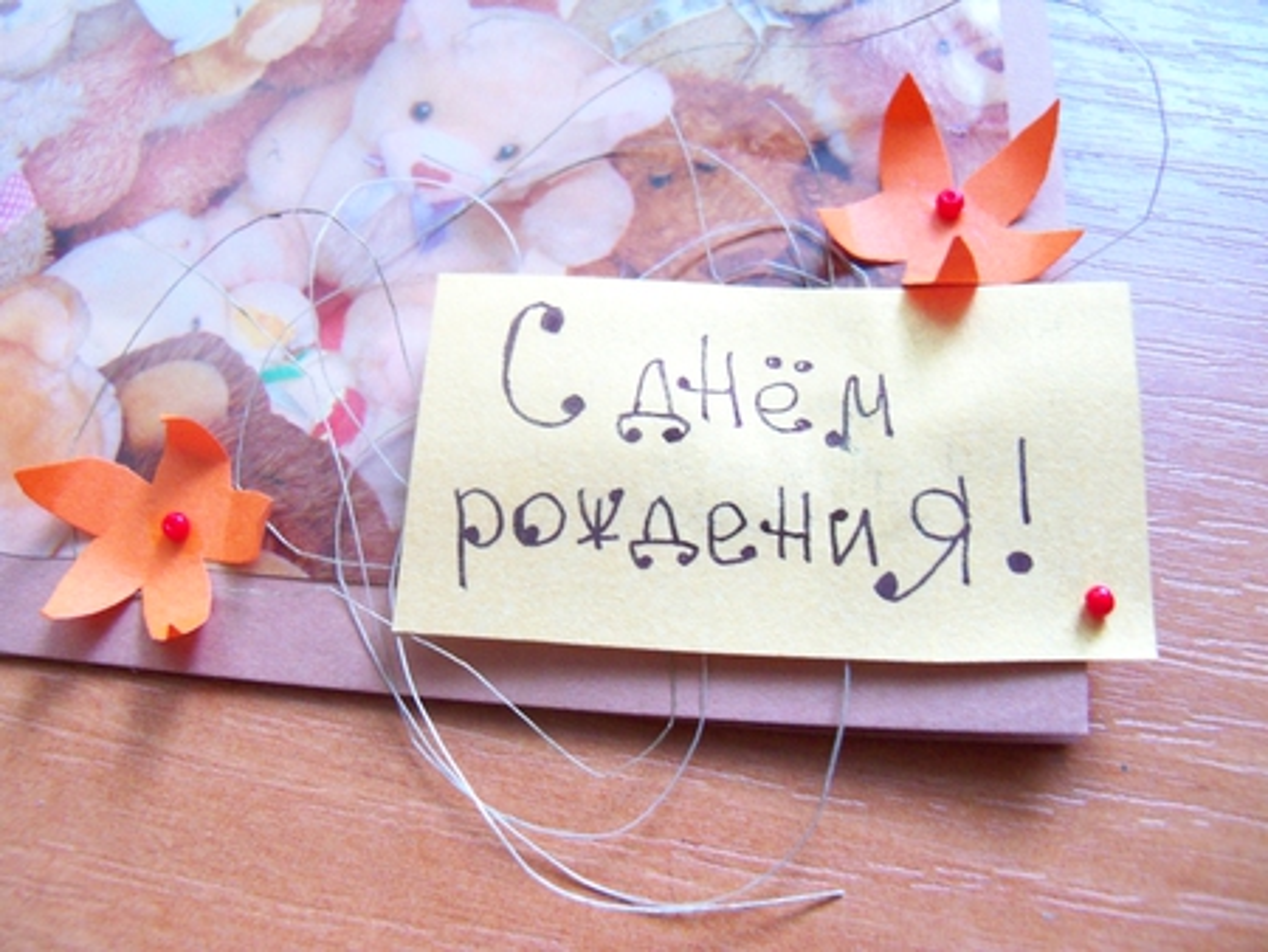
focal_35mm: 35
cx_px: 634
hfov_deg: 52.6
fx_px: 1283
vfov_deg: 40.7
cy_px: 476
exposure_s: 1/2
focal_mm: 6.2
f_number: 3.5
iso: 400
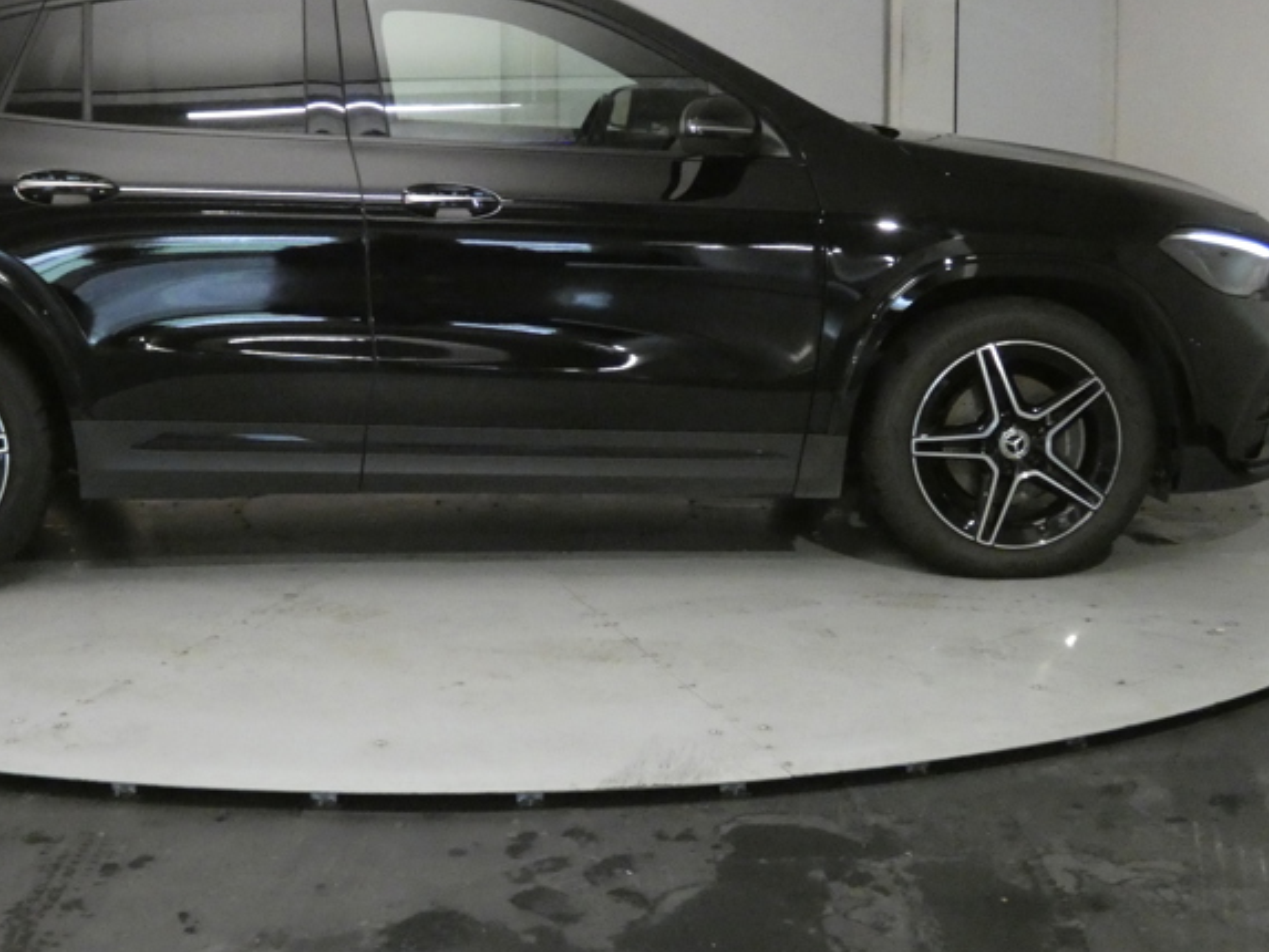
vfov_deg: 24.3
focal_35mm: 60
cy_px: 319
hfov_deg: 32.0
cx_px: 472
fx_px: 2200
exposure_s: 1/80
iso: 1600
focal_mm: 7.8
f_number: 3.7
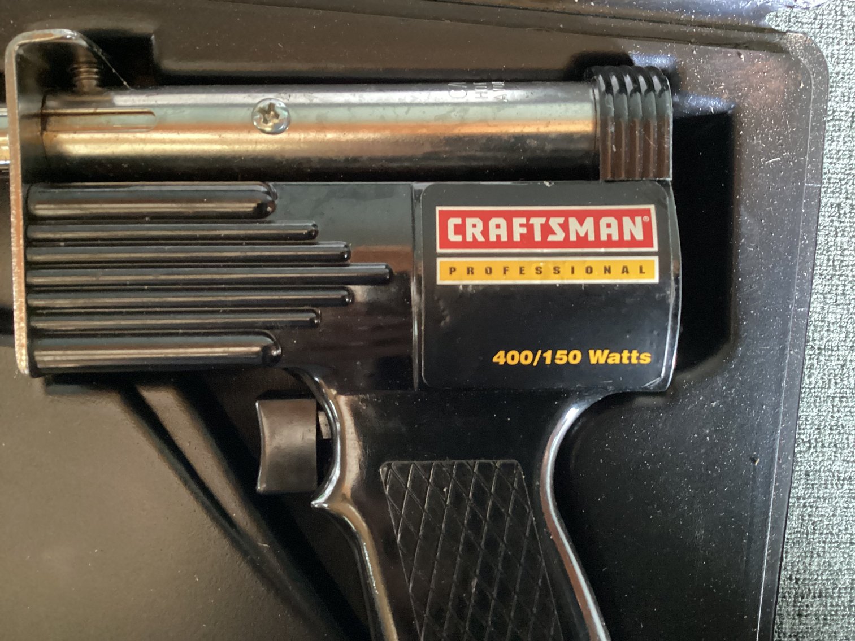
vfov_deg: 45.4
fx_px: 766
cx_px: 428
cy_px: 320
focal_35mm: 31
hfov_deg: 58.3
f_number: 2.4
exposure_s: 1/20
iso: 640
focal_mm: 3.3
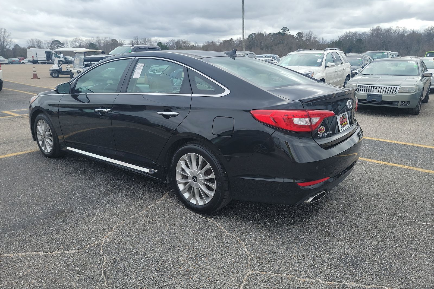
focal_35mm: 25
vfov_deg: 51.3
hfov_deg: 71.5
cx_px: 217
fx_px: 301
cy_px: 139
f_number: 1.8
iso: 50
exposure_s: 1/495
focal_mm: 6.7
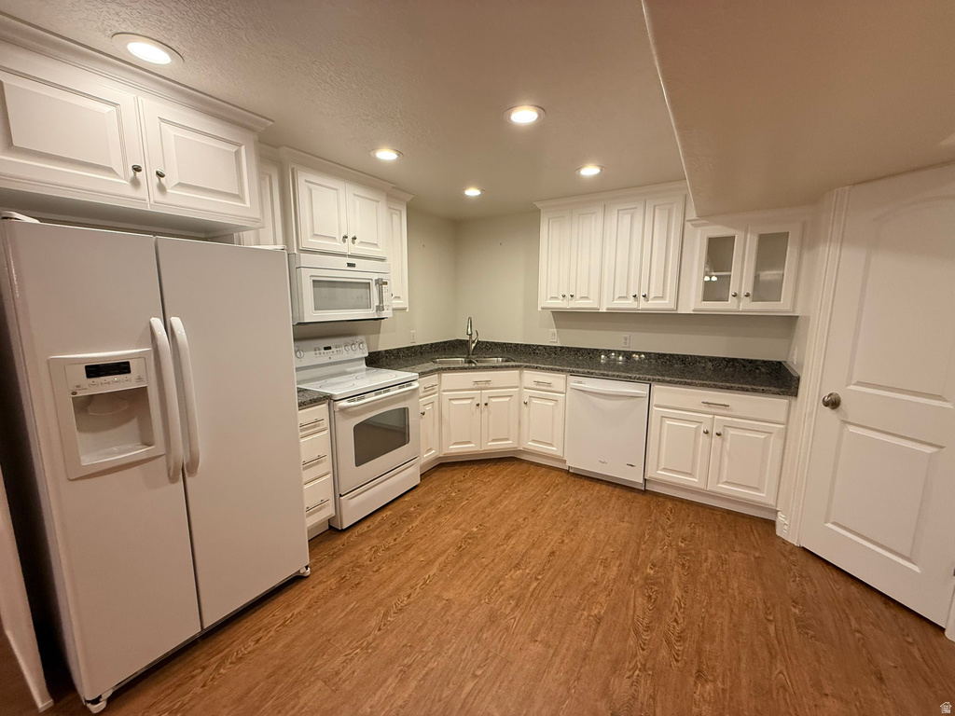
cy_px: 358
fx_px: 386
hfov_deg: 102.1
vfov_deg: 85.7
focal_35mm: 14
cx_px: 478
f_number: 2.2
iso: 200
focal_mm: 2.22
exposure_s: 1/120
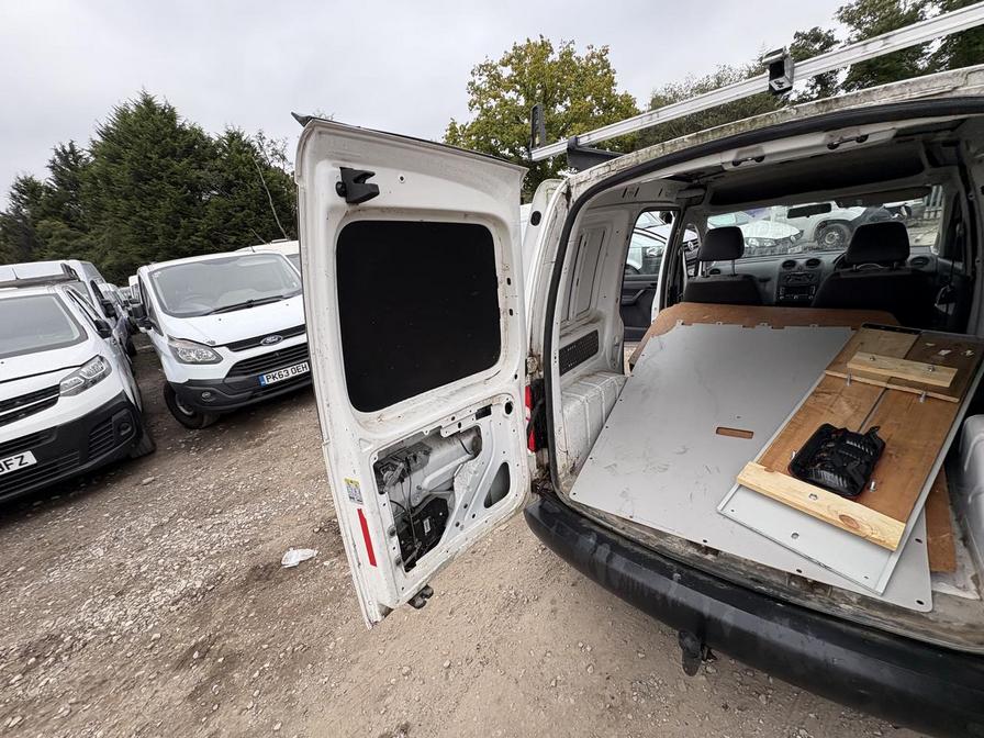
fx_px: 398
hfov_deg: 102.1
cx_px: 492
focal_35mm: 14
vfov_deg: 85.7
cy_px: 369
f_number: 2.2
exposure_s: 1/235
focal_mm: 2.22
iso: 40
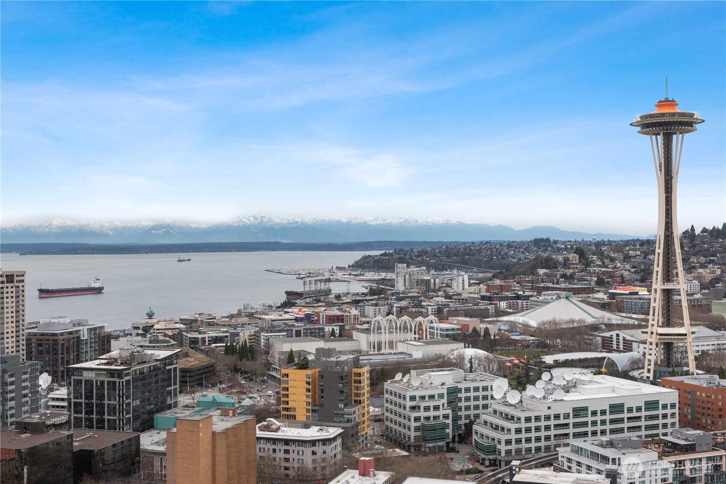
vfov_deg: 29.9
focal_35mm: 45
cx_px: 363
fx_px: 908
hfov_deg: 43.6
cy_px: 242
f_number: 8
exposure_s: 1/320
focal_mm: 45
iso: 200
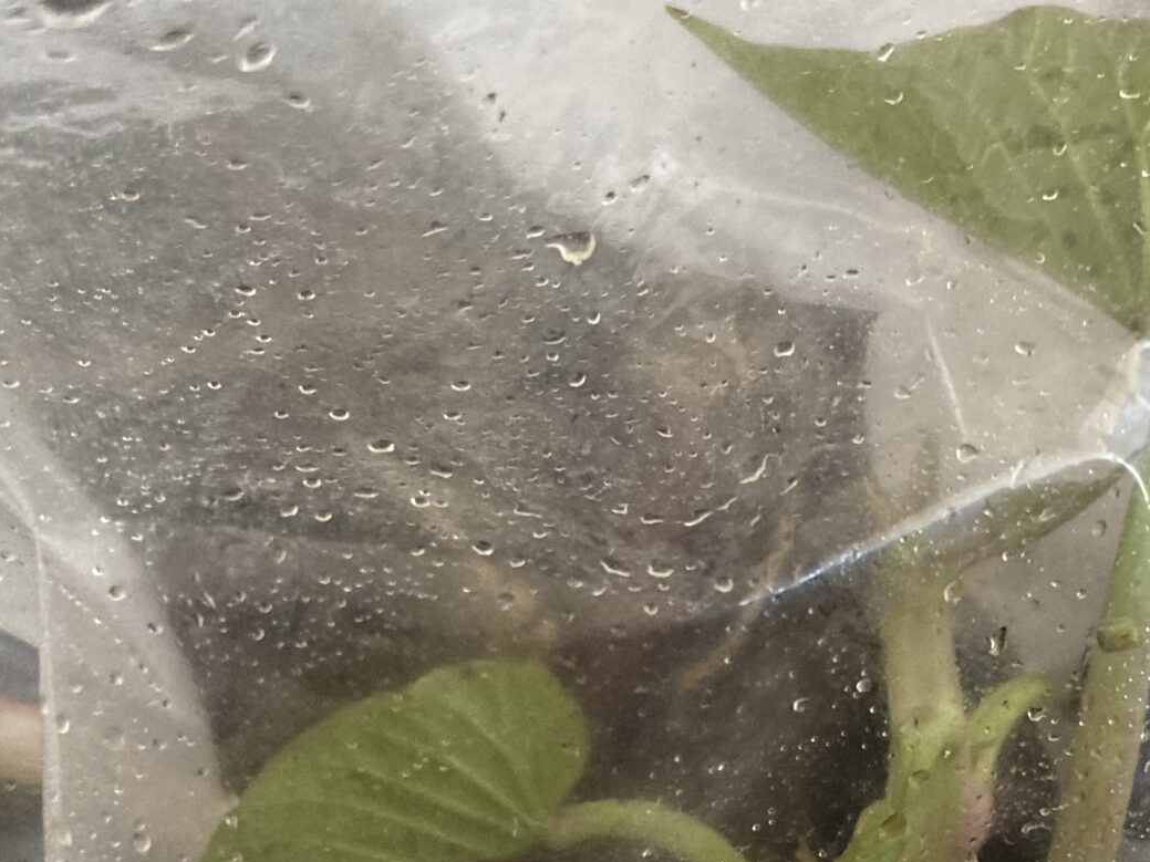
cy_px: 779
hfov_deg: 27.3
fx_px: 2292
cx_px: 1008
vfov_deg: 20.9
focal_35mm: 69
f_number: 1.8
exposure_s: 1/32
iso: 400
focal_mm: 3.99
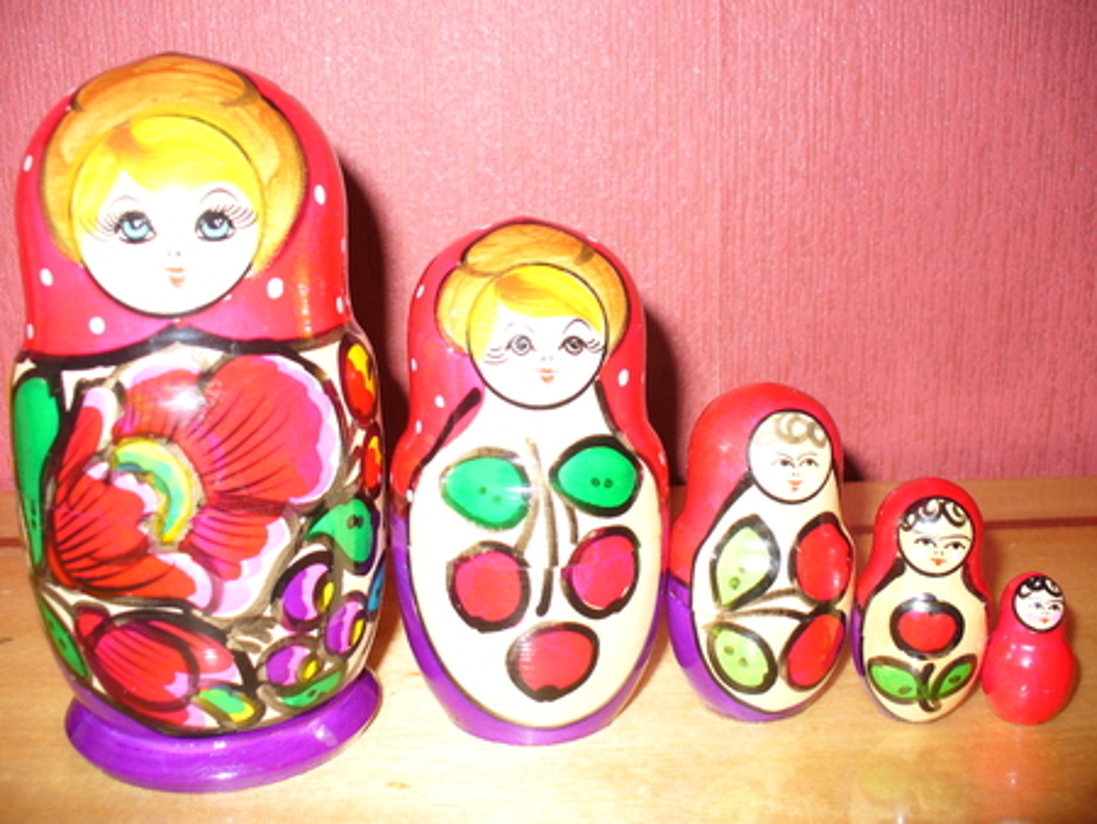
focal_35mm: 37
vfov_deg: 38.7
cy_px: 412
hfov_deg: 50.1
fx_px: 1173
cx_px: 548
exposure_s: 1/60
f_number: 2.8
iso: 100
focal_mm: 6.1
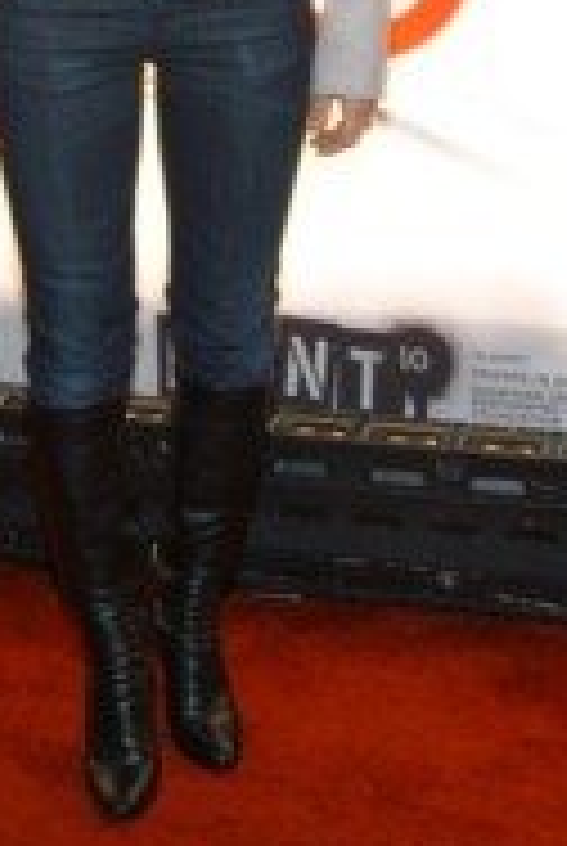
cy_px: -27
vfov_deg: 21.9
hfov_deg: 15.4
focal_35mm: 89
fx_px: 2095
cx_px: 155
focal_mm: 28
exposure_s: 1/160
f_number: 4.5
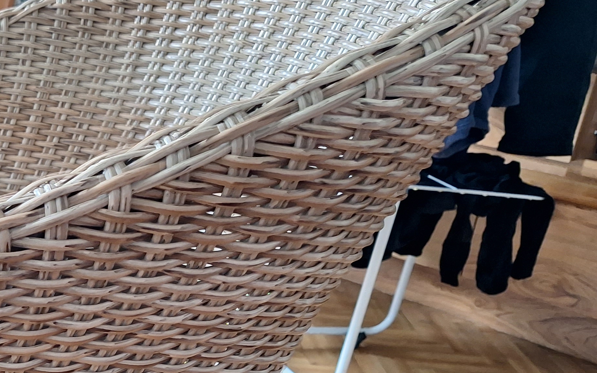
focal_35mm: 54
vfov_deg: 23.2
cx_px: -30
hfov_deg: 33.6
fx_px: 879
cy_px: 353
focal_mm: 5.54
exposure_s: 1/50
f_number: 1.8
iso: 125
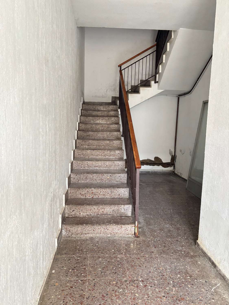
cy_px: 152
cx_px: 114
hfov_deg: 53.1
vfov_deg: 67.3
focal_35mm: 26
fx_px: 229
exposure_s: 1/60
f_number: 1.6
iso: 500
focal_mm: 5.96
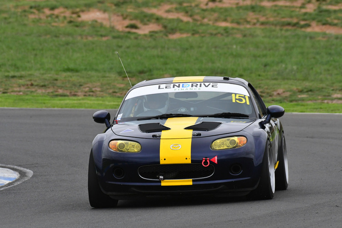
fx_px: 7127
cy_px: 114
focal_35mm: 750
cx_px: 171
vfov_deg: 1.8
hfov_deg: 2.7
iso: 1600
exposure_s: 1/640
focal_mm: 500
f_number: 10
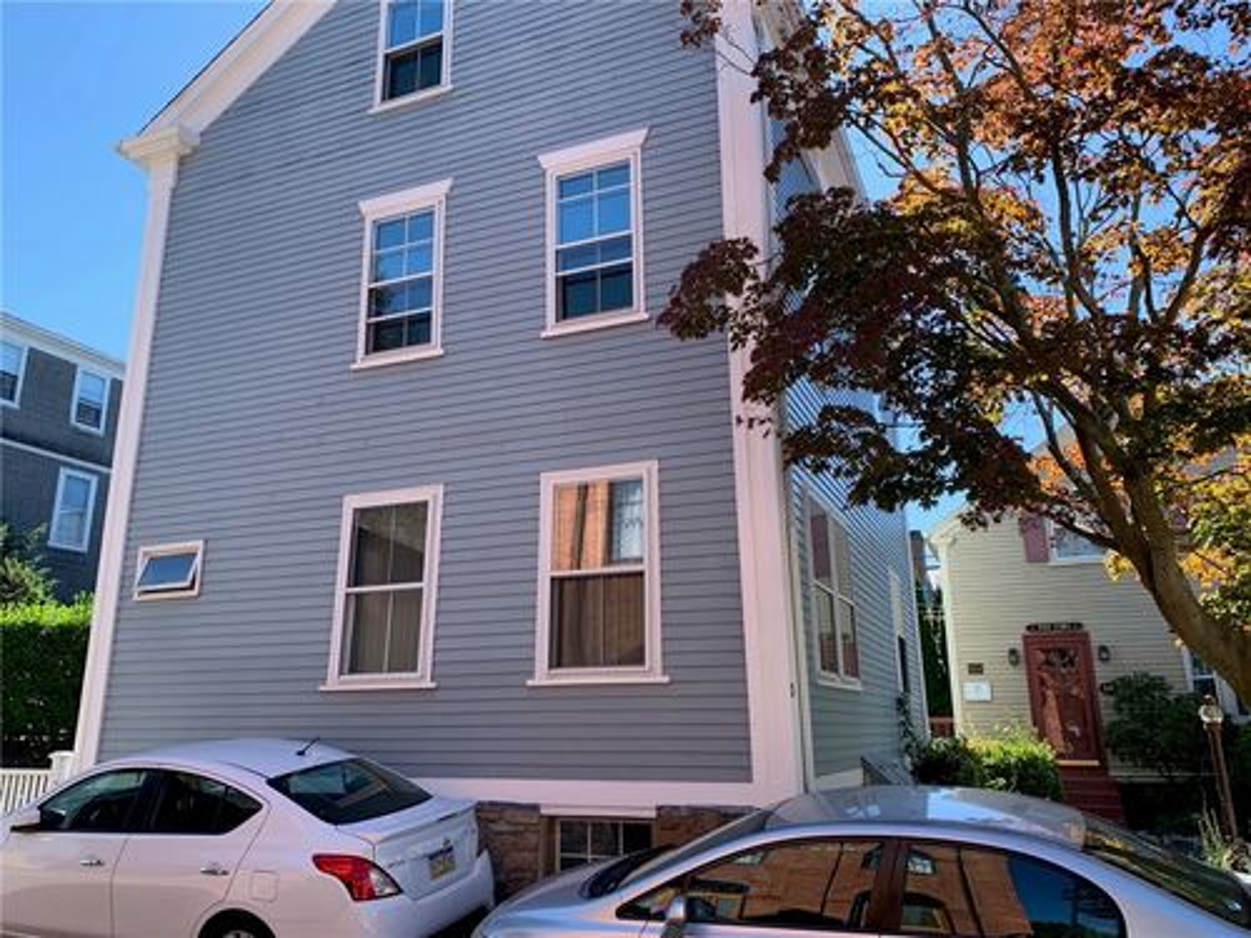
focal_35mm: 26
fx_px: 940
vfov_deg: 53.1
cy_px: 469
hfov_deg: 67.3
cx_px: 626
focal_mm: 4.25
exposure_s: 1/490
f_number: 1.8
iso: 25
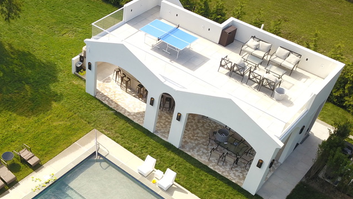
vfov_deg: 25.8
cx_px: 97
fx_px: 431
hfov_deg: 43.4
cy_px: 140
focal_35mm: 46
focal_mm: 4.73
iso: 100
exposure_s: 1/393
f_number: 2.2
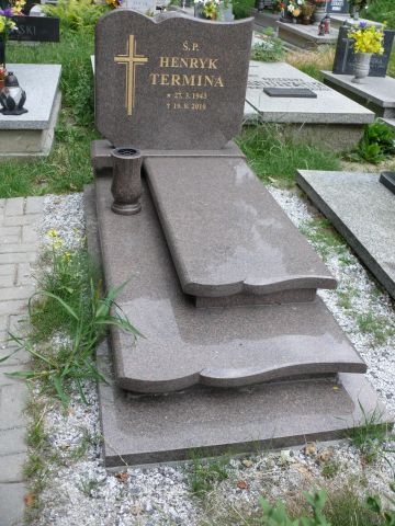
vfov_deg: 52.6
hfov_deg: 40.7
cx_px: 198
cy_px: 263
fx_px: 533
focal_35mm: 35
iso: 100
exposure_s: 1/100
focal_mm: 7.4
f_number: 2.8
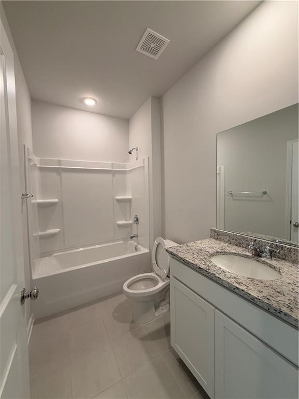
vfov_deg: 102.1
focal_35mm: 14
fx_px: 161
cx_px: 150
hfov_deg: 85.7
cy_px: 200
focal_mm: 2.22
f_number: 2.2
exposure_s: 1/120
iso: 320
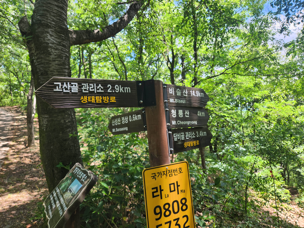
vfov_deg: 58.9
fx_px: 202
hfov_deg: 73.9
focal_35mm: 23
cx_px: 152
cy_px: 114
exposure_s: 1/180
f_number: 1.8
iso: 32
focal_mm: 5.4
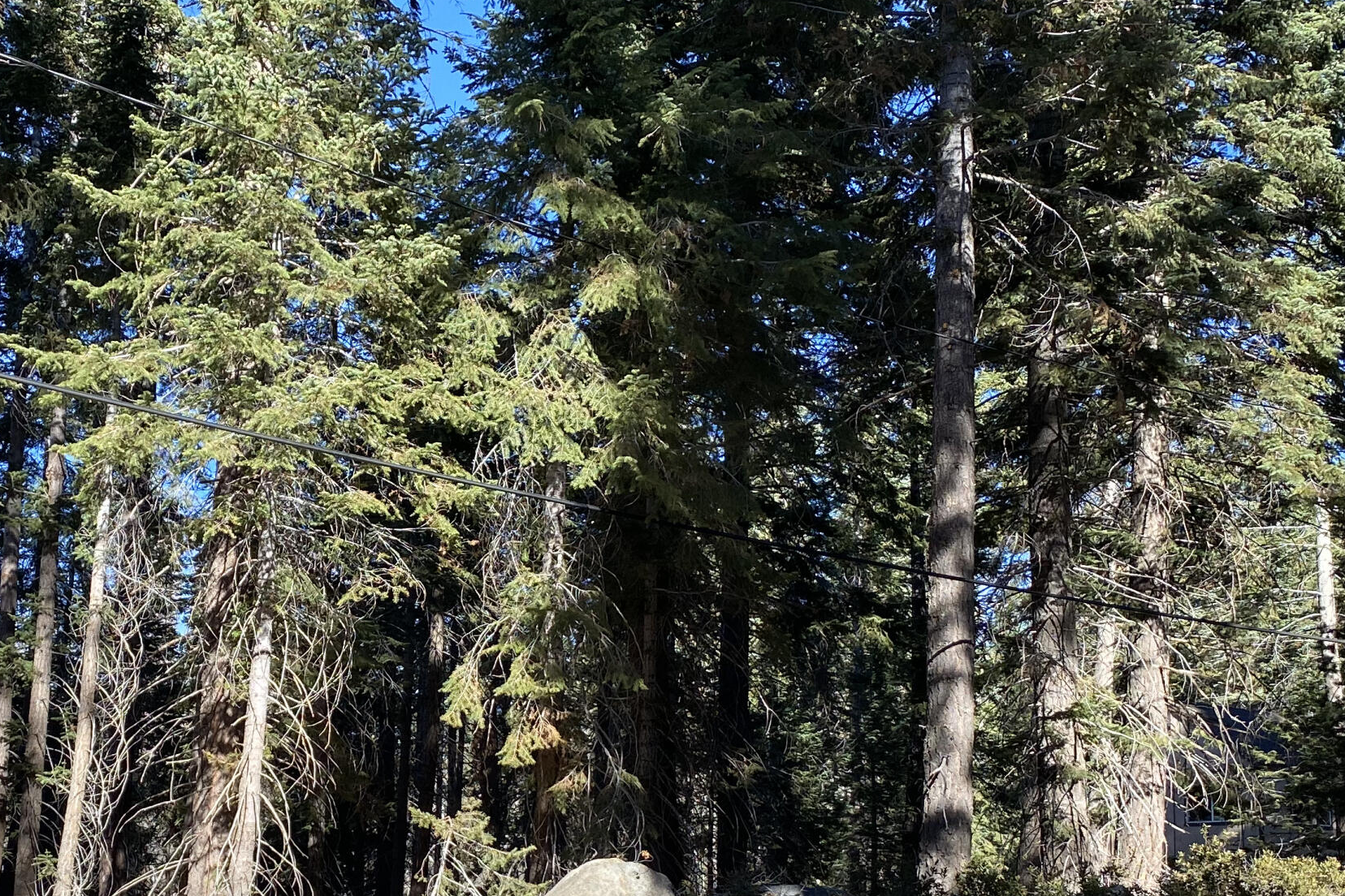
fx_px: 1831
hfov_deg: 39.5
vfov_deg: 27.3
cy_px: 629
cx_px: 369
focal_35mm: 49
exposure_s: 1/957
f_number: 1.8
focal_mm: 4.25
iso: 32
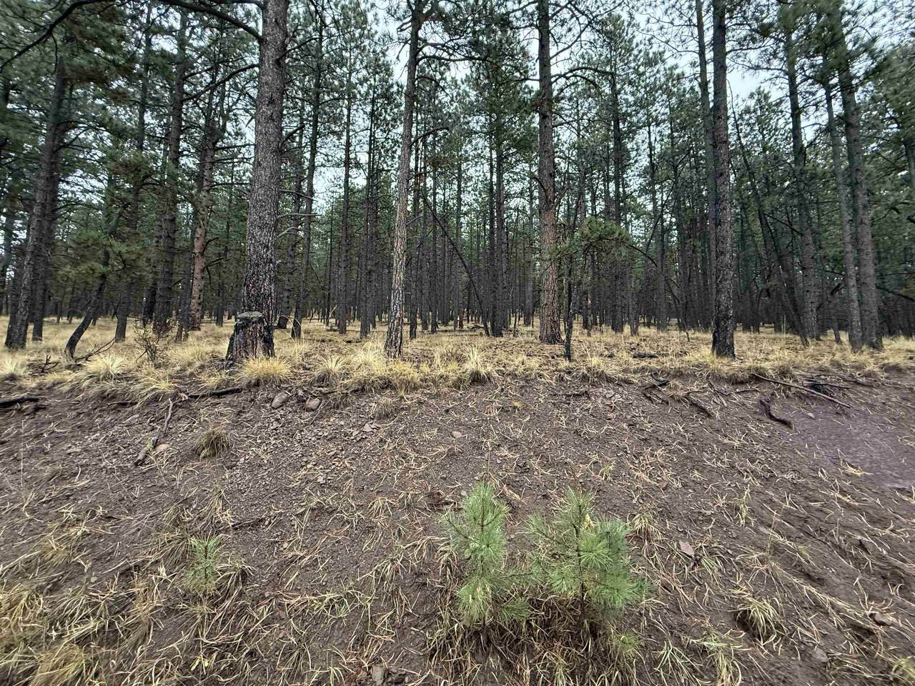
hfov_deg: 102.1
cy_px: 343
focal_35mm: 14
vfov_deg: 85.7
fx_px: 370
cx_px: 458
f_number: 2.2
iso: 400
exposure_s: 1/86
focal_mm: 2.22
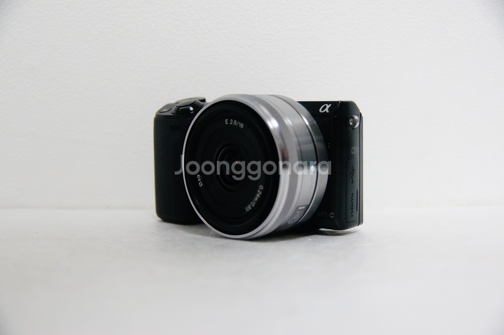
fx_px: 734
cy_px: 168
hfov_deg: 37.9
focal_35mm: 52
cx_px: 252
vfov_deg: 25.7
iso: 2000
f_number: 4.5
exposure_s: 1/60
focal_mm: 35
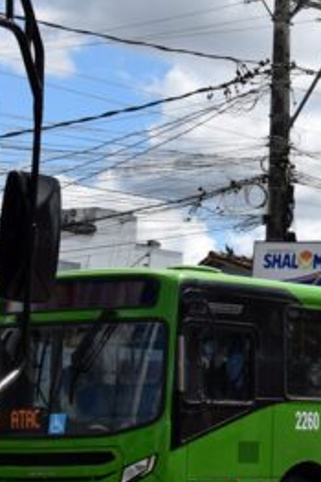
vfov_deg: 13.8
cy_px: 311
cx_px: 670
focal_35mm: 148
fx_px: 1987
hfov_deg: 8.7
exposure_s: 1/400
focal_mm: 35
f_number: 10
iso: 200
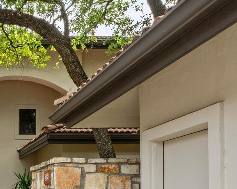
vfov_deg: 27.4
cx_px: -39
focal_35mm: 50
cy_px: 214
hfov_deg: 31.8
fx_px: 351
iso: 250
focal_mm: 10
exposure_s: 1/25
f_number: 11
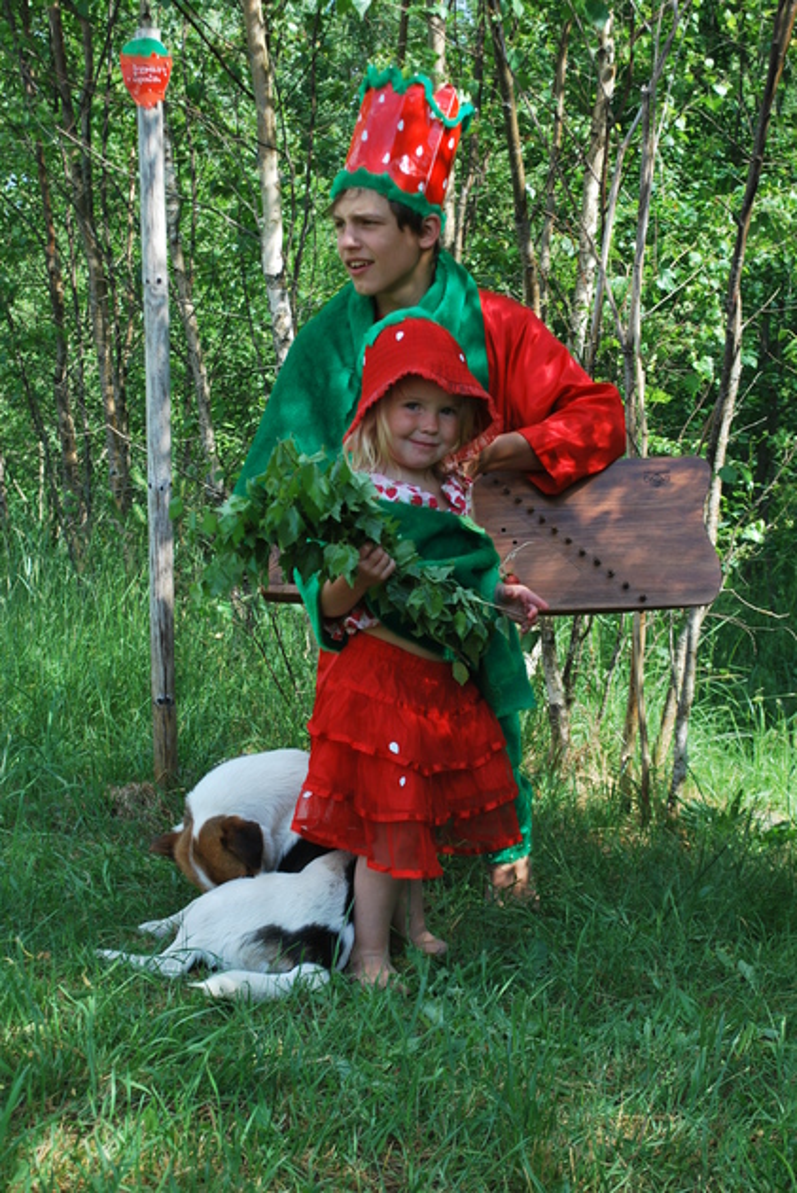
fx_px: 1989
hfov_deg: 22.7
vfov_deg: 33.4
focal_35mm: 60
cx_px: 398
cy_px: 596
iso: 100
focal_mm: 40
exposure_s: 1/125
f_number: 5.6
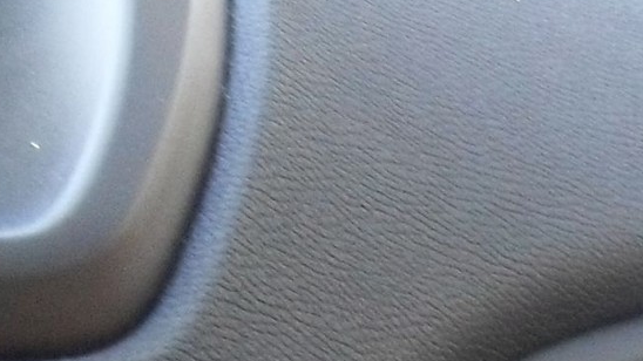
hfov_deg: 11.4
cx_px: 1172
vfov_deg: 6.7
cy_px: 755
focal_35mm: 174
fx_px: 2966
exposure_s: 1/15
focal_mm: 6.3
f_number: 3.2
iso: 400
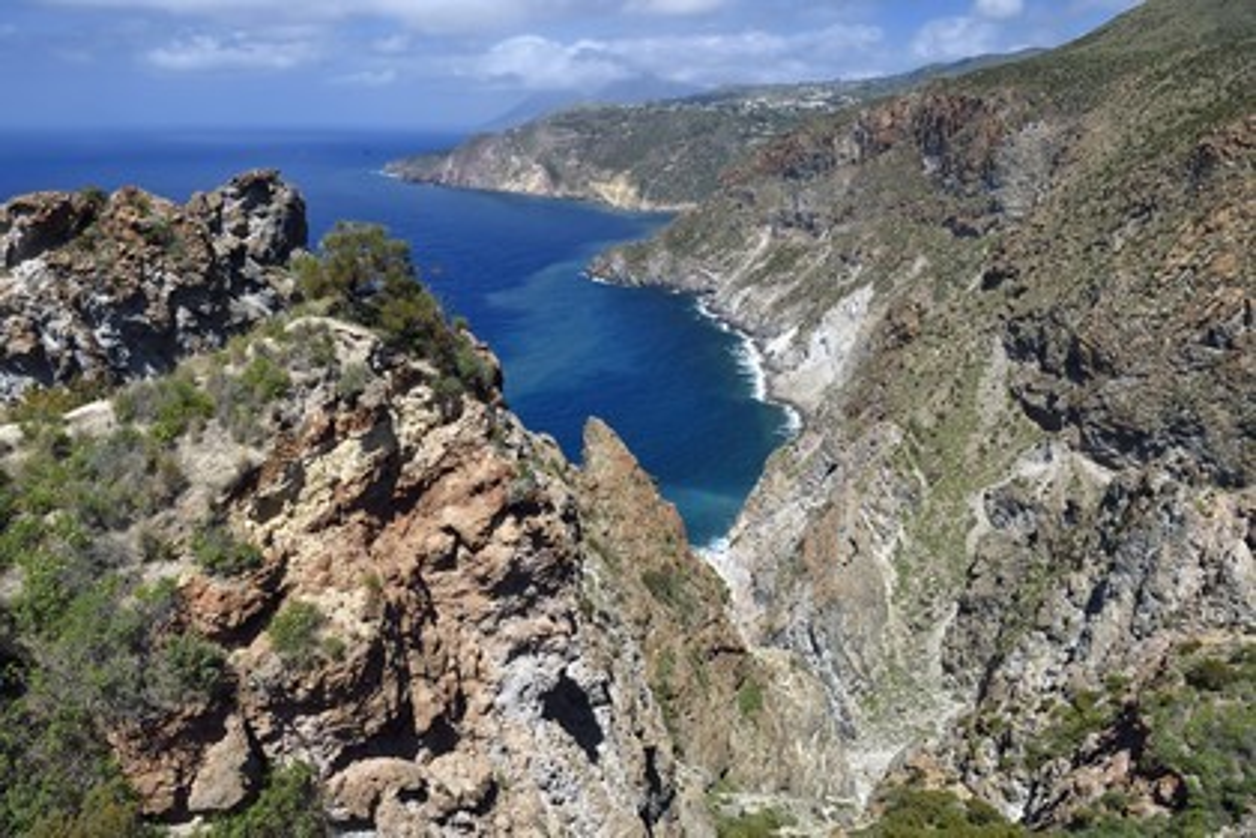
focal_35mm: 24
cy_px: 419
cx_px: 628
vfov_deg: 53.1
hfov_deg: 73.7
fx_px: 837
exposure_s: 1/400
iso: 200
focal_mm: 24
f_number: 10
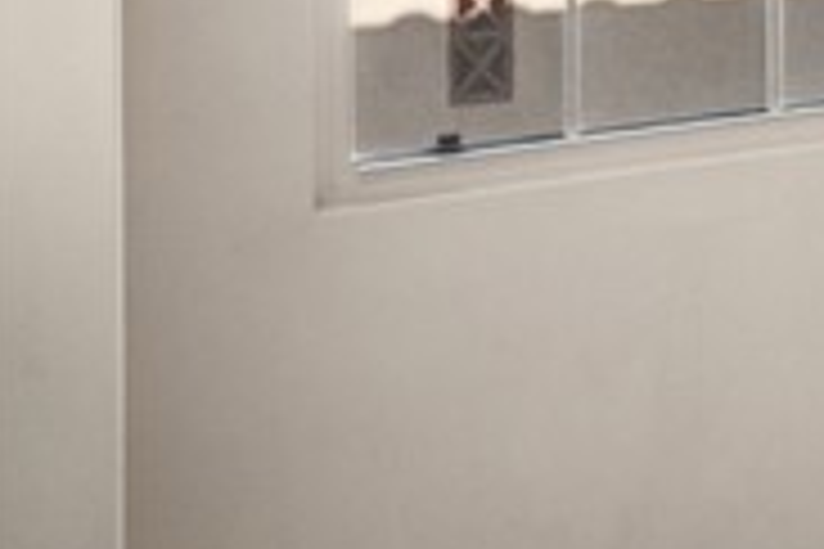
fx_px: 2243
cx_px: 1423
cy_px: -302
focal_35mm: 98
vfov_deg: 13.1
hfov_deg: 17.4
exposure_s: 1/60
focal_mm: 28
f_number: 8
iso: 160
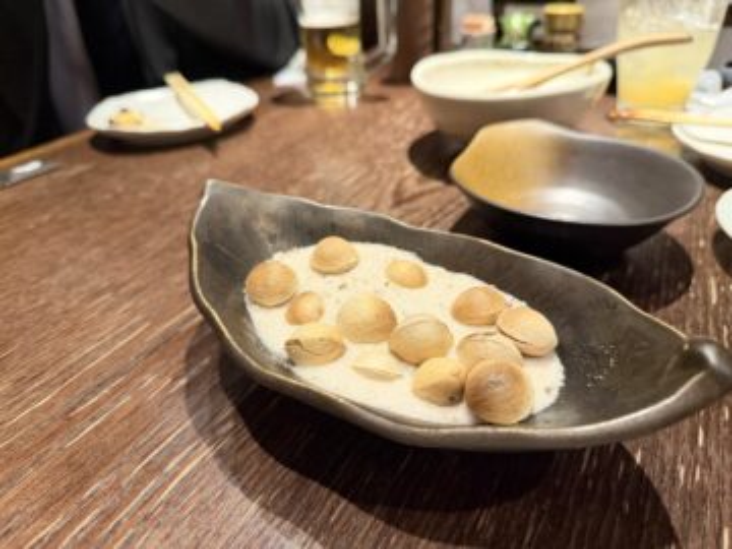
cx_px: 366
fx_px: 508
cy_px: 274
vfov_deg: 56.8
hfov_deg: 71.6
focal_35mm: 24
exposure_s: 1/40
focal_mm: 6.76
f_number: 1.78
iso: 640
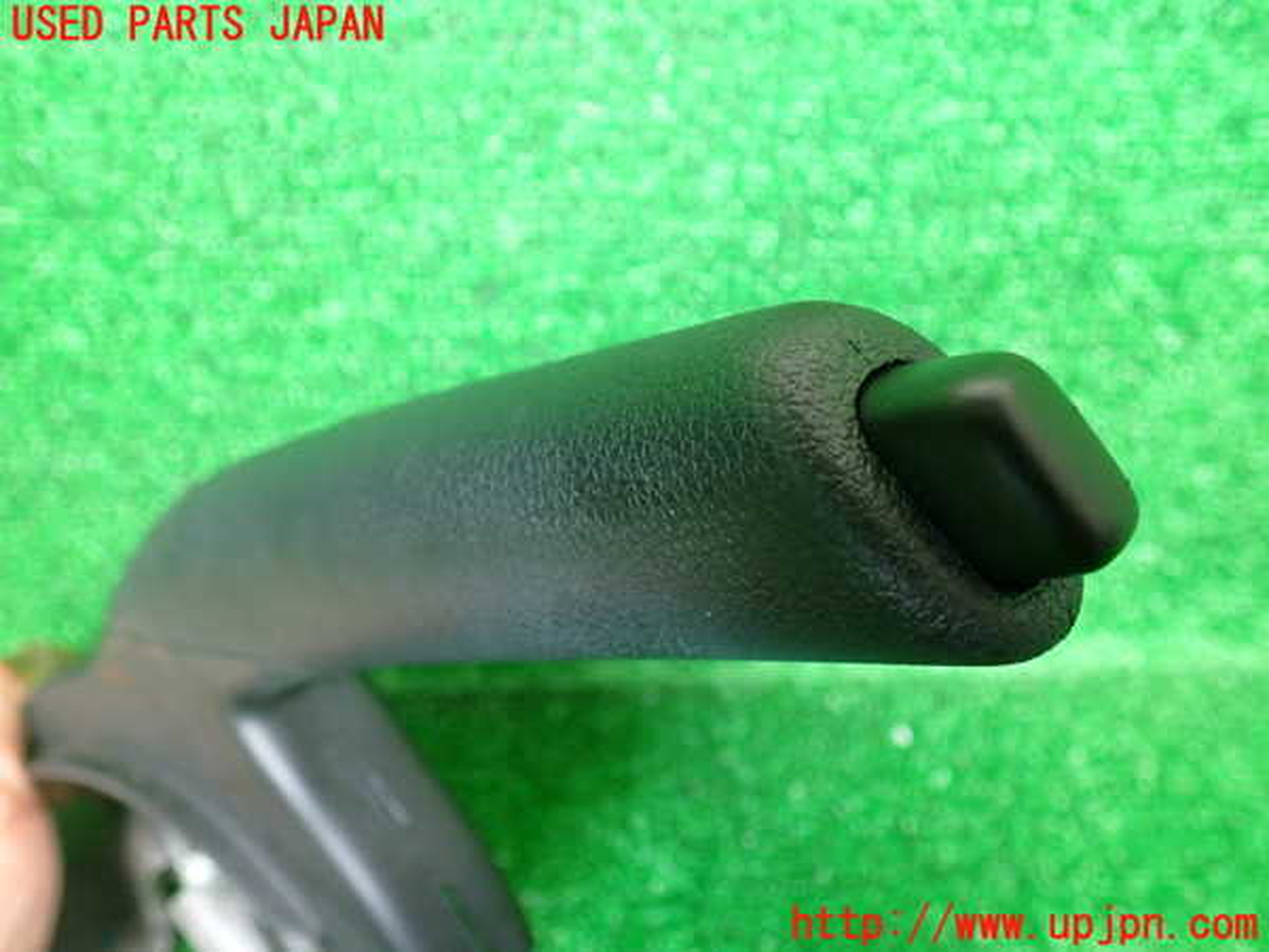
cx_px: 634
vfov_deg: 46.8
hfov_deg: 60.0
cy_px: 476
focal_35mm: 30
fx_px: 1100
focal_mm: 5.4
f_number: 2.3
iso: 500
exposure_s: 1/30
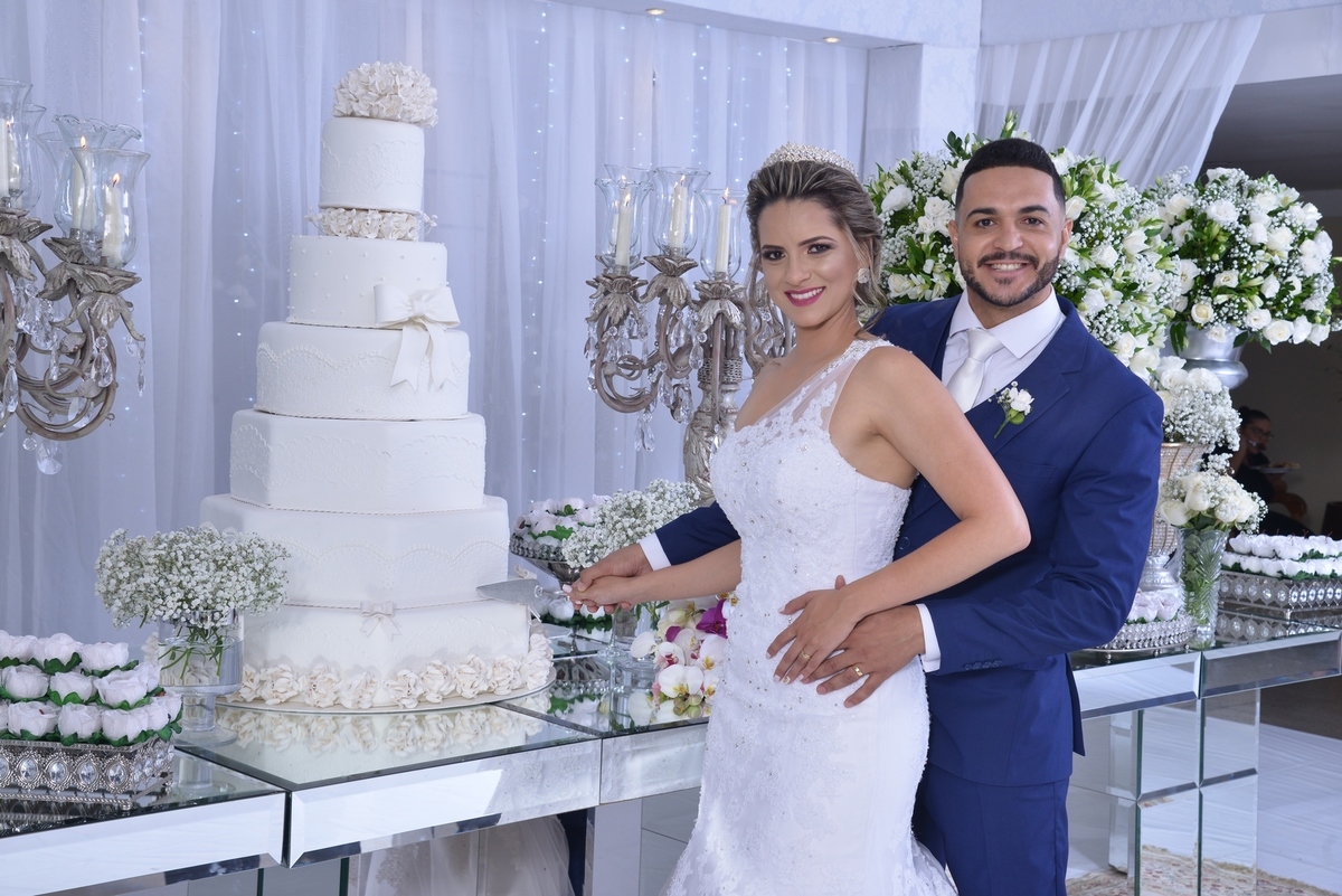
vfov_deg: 26.0
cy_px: 448
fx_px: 1939
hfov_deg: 38.2
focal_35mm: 52
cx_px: 671
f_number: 8
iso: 560
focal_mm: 52
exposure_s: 1/200
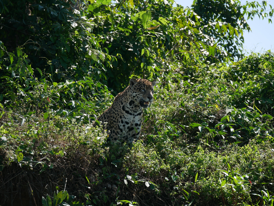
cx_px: 137
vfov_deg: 6.3
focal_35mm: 236
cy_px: 103
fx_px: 1869
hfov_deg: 8.4
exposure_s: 1/500
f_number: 5.6
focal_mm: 118
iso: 200
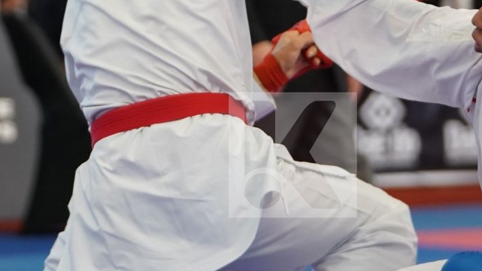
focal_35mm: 288
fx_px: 3680
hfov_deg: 7.5
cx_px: 293
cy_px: -89
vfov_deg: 4.2
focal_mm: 107
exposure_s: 1/1000
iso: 2000
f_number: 2.8
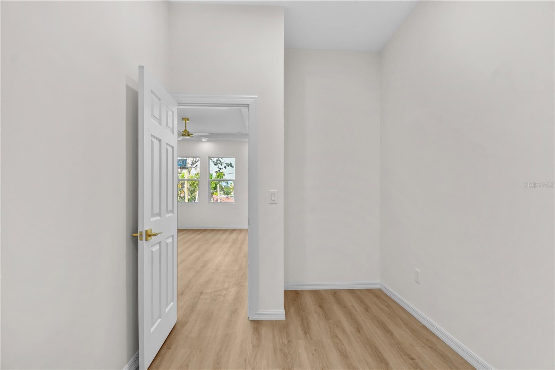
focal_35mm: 15
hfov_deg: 100.4
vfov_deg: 77.3
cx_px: 278
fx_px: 231
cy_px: 185
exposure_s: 1/5
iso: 100
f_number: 7.1
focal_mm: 10
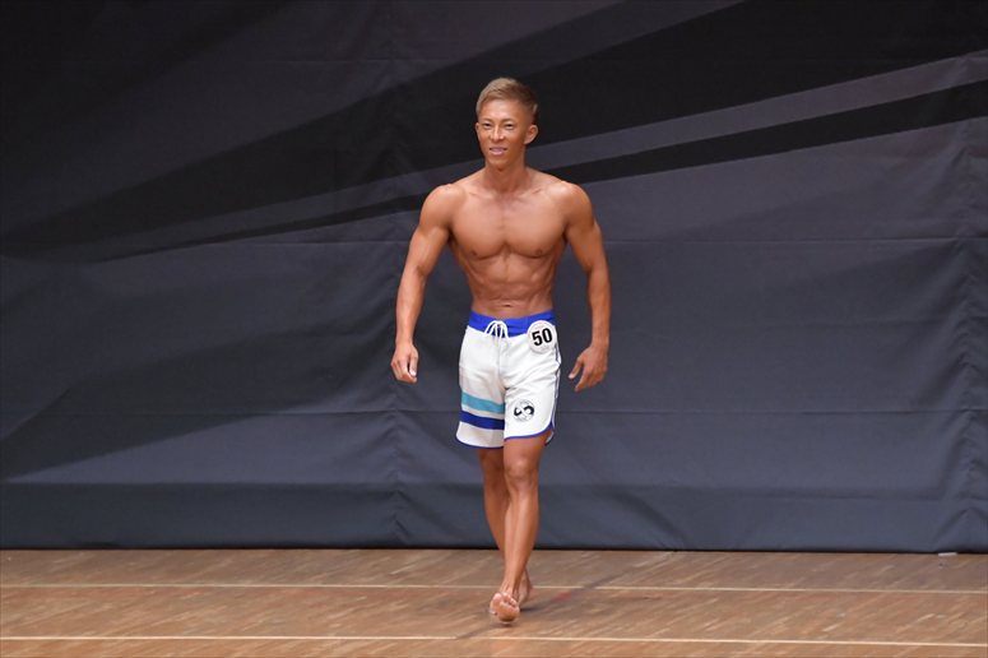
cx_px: 494
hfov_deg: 6.9
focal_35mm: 300
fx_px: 8229
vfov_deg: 4.6
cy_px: 329
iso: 6400
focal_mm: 200
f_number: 5.6
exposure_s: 1/400
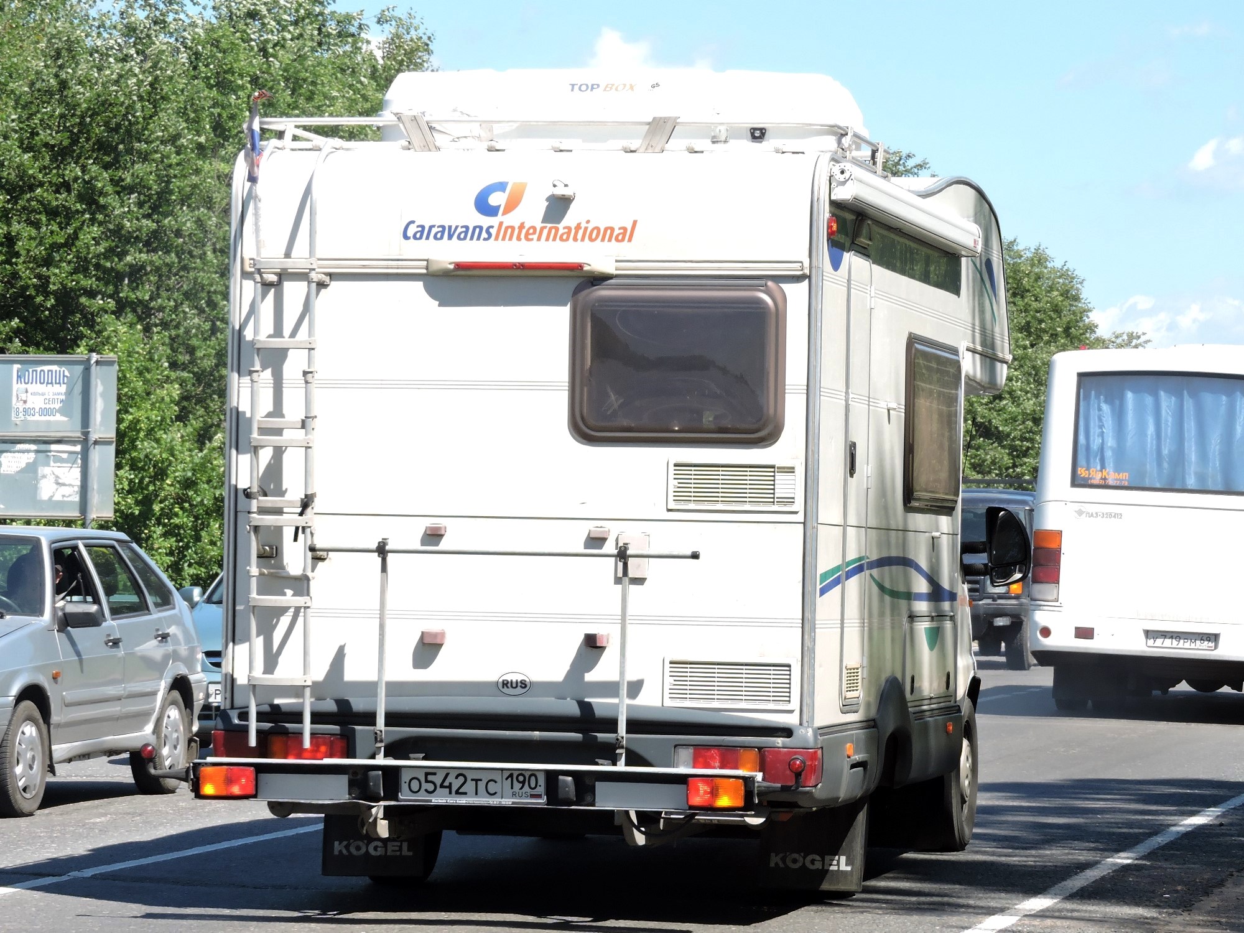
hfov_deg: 14.6
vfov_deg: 11.0
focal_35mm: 135
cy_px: 466
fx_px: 4852
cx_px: 622
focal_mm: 24.2
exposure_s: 1/250
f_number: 5
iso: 110
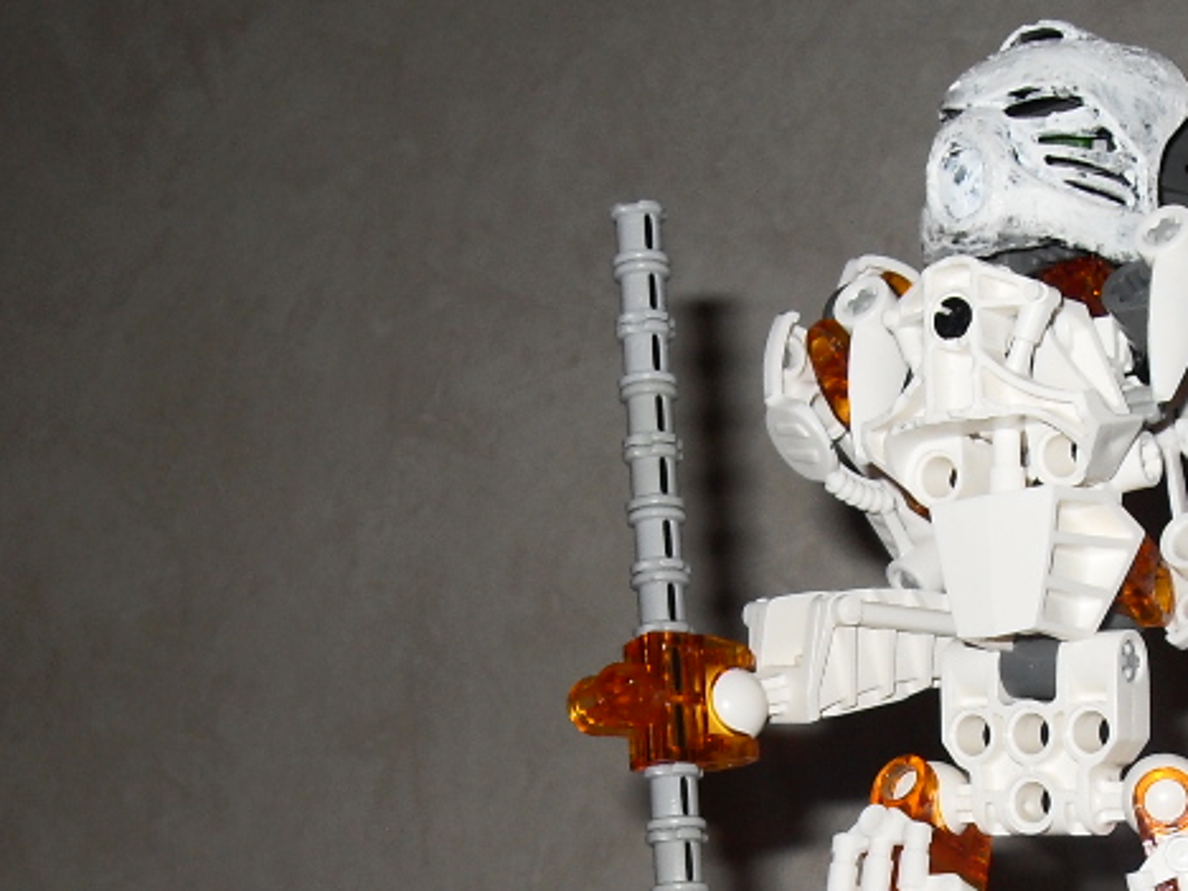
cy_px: 909
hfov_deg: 23.9
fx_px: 2780
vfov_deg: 17.7
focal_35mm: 81
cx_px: 891
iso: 100
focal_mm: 6.3
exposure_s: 1/45
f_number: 2.8
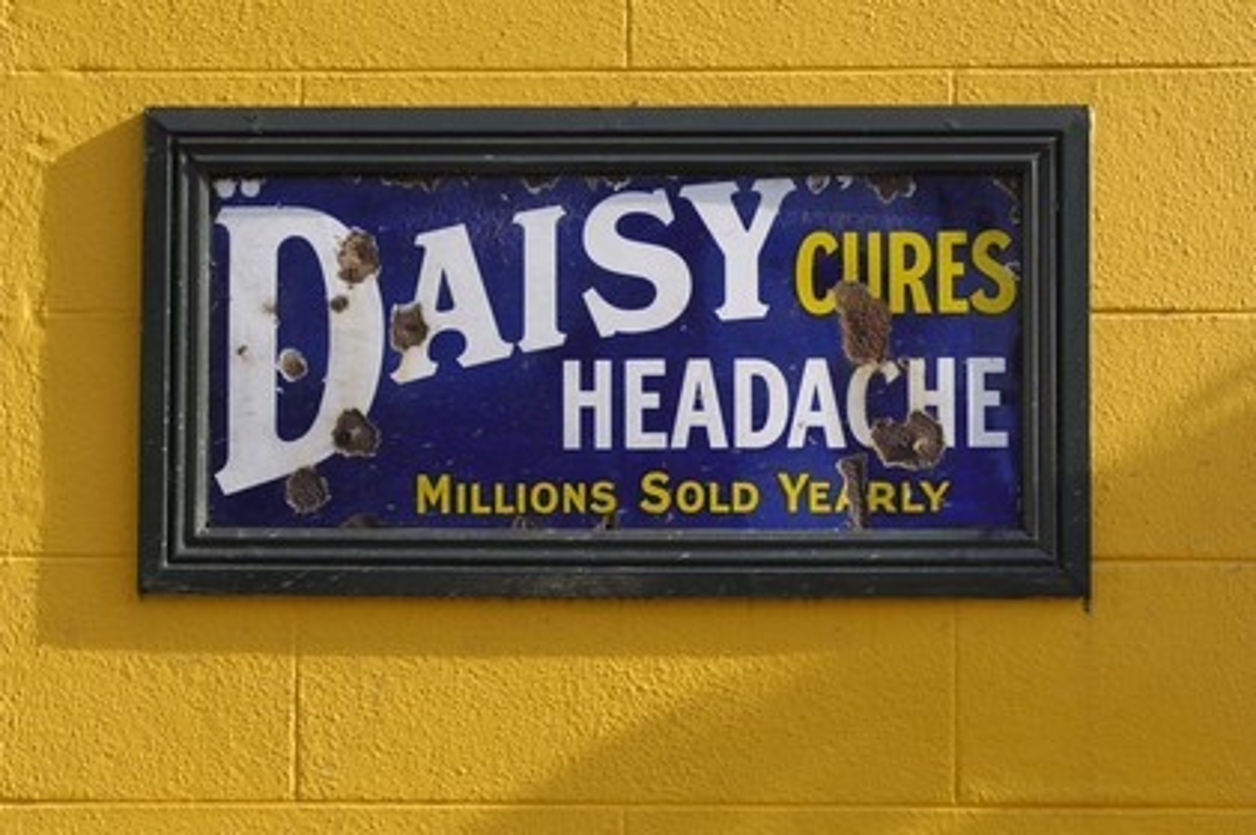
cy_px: 418
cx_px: 628
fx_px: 3660
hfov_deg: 19.5
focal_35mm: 105
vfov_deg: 13.0
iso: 100
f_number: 6.3
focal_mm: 70
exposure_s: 1/180
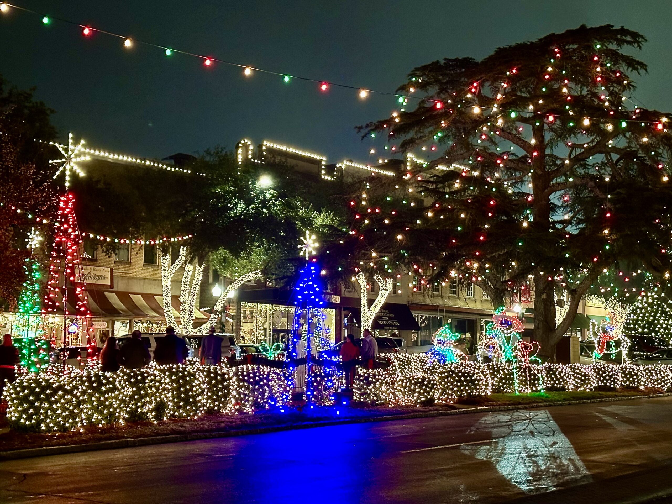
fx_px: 932
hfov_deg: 39.7
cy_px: 252
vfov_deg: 30.3
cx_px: 336
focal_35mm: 48
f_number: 1.78
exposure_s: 1/30
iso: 640
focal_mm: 6.86
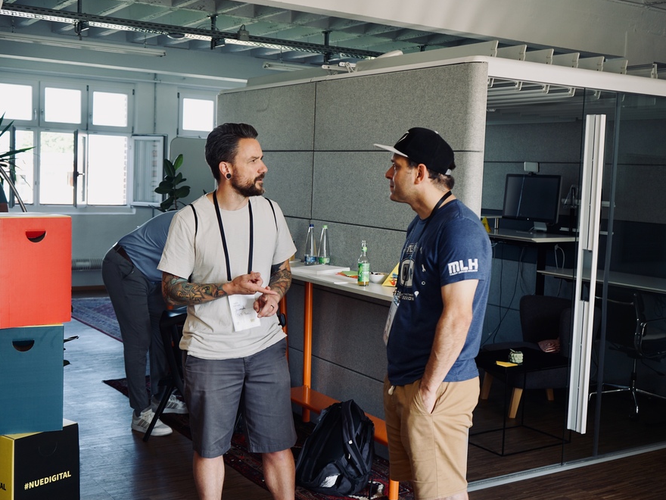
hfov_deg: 43.8
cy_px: 247
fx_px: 827
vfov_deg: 33.6
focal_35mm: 43
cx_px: 308
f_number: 4
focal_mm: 39
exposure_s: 1/60
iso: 200
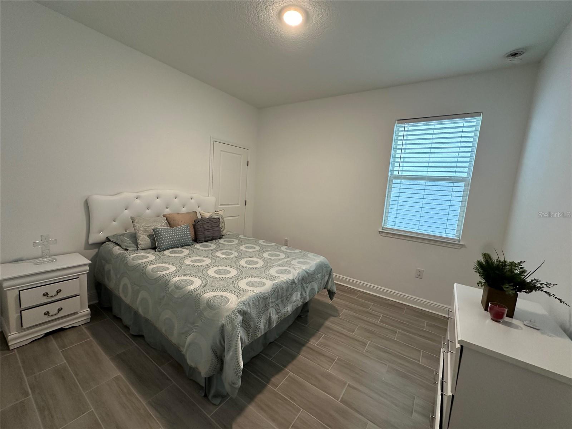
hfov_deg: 102.1
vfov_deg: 85.7
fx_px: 231
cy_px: 214
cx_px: 286
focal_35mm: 14
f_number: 2.2
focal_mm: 2.22
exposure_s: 1/60
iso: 200
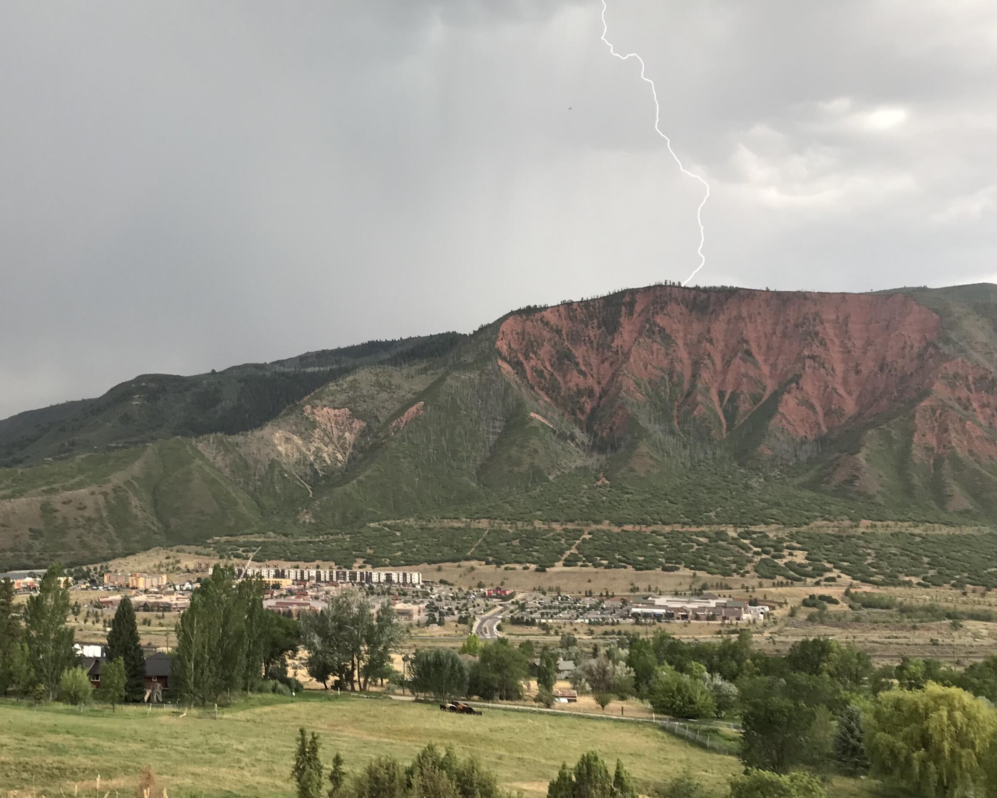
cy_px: 389
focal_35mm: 36
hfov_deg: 49.7
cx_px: 360
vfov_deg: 41.1
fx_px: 1062
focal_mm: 3.99
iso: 20
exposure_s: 1/282
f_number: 1.8
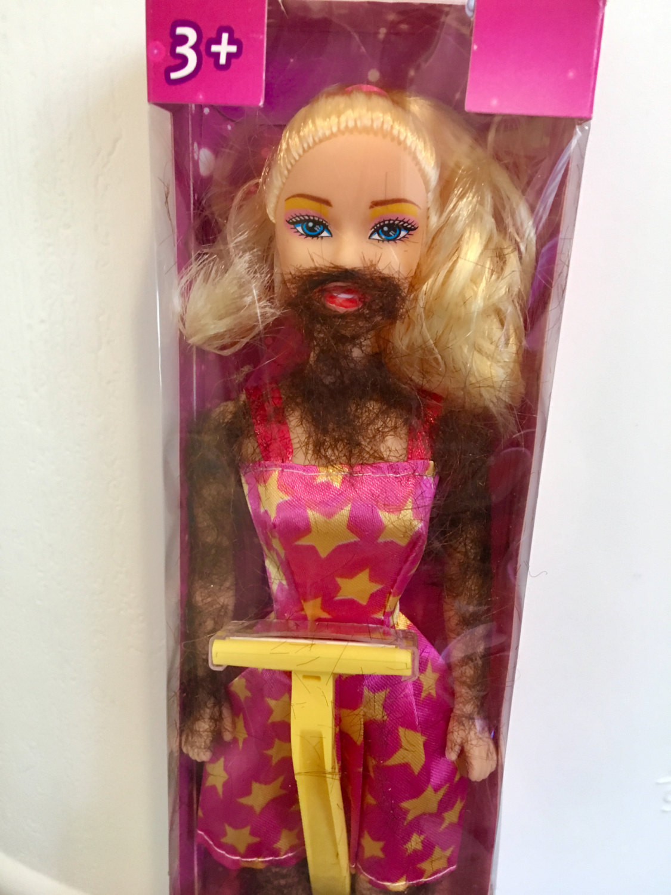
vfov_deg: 61.7
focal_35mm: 29
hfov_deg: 48.2
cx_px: 336
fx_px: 750
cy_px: 448
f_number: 2.2
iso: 200
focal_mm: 4.15
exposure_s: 1/24
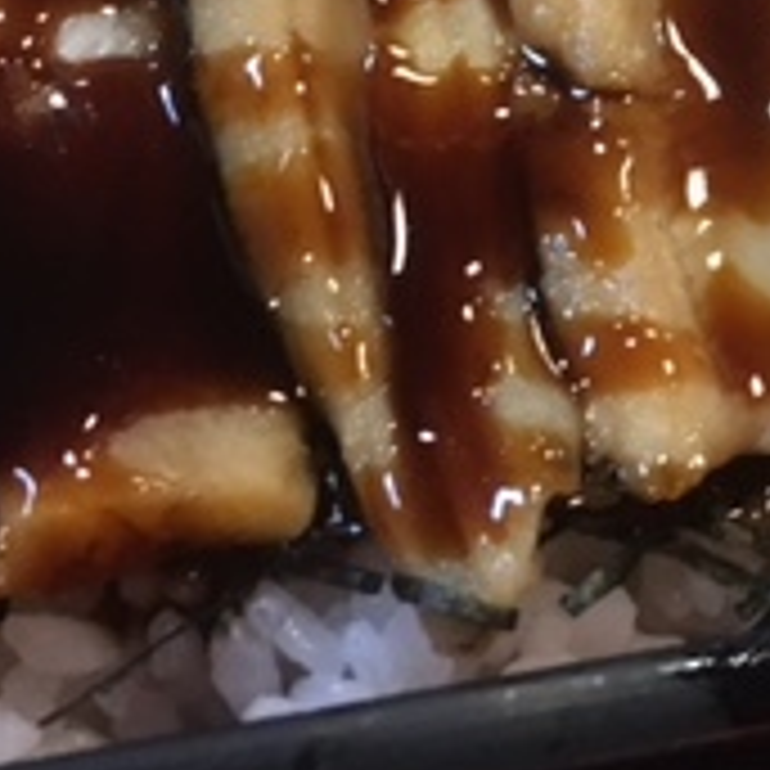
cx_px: 896
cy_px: -135
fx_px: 2416
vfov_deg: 17.3
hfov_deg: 17.4
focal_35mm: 96
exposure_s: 1/15
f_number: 2.2
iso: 200
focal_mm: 4.15
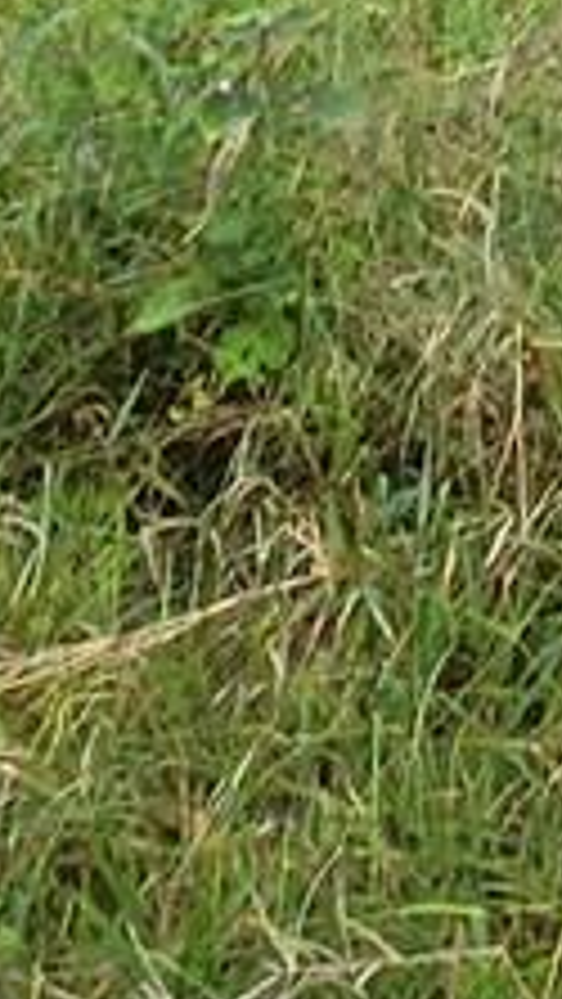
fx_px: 2700
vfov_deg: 13.0
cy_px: -1647
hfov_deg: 10.4
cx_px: 1317
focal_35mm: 102
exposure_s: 1/598
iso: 32
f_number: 2.2
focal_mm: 1.74
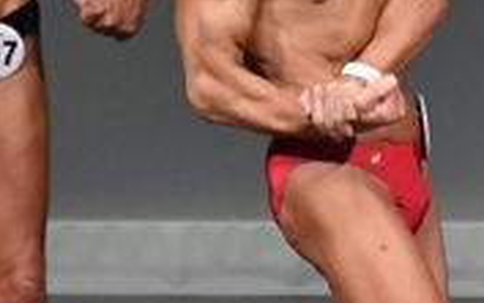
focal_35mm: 1537
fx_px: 20293
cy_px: 218
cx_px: 923
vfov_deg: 0.9
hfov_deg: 1.4
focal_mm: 230
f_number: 5.6
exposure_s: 1/400
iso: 4000
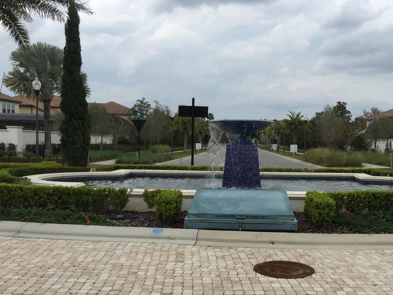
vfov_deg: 37.6
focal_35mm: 38
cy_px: 177
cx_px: 244
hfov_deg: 48.5
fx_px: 431
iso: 32
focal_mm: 4.15
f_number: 2.2
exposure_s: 1/2083
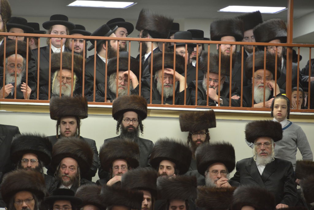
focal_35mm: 400
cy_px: 105
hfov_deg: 5.2
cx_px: 157
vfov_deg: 3.4
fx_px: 3489
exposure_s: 1/125
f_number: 5.6
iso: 1600
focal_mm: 400
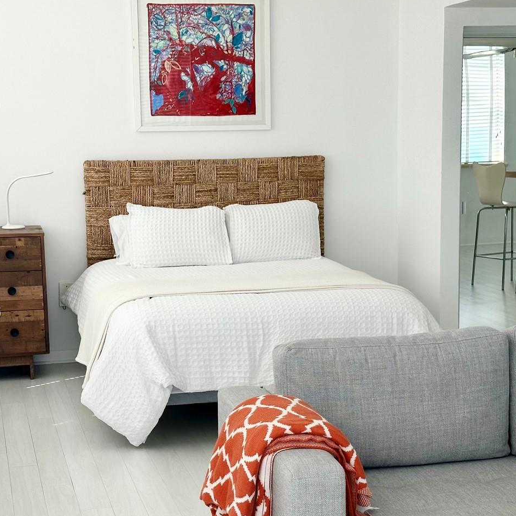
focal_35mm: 72
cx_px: 269
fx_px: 1214
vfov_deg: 23.9
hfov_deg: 24.0
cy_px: 314
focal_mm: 6.86
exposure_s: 1/491
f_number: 1.78
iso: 64
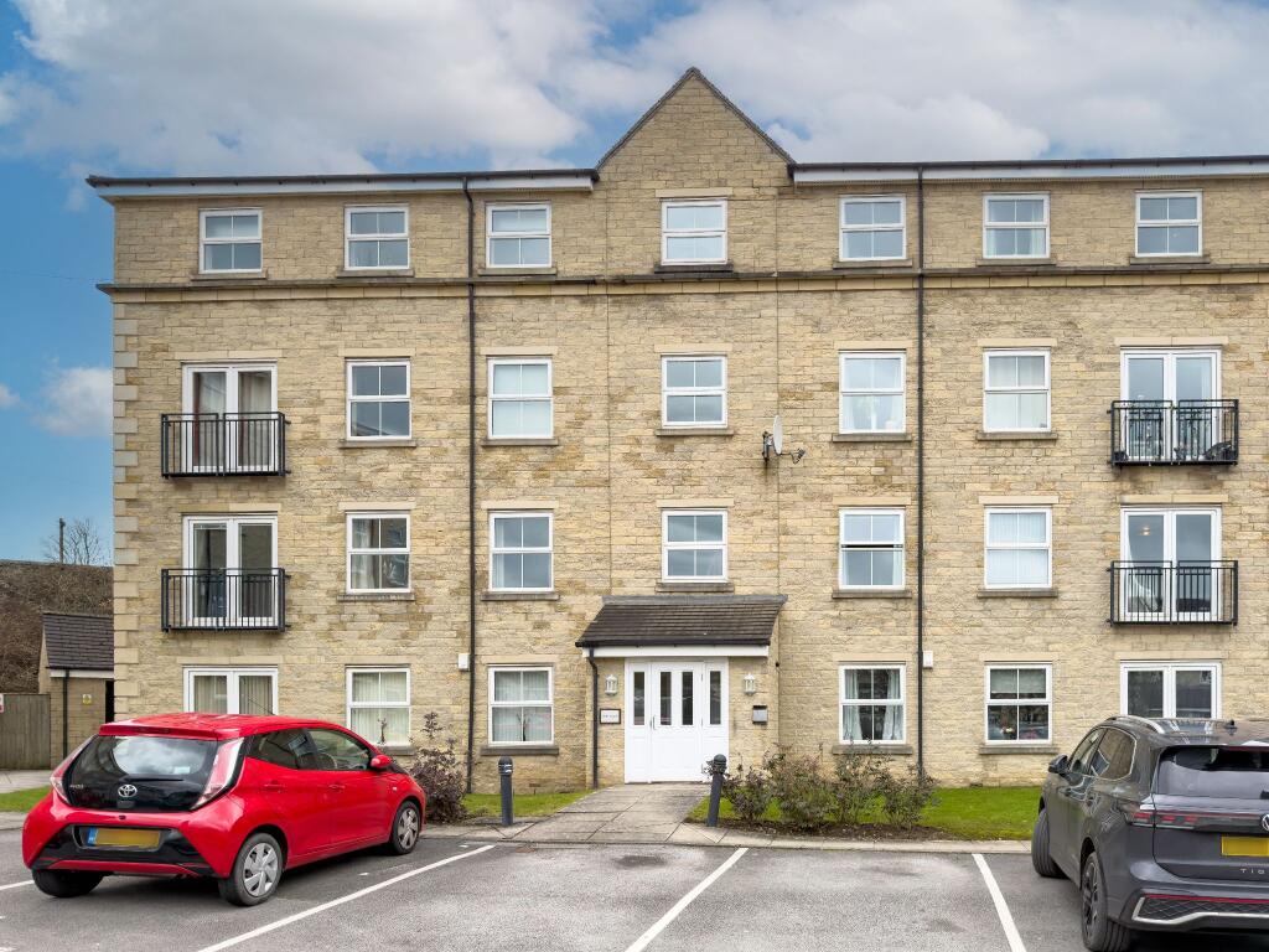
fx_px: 880
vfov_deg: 56.8
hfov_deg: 71.6
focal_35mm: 24
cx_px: 634
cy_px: 476
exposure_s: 1/1000
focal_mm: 6.76
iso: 80
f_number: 1.8
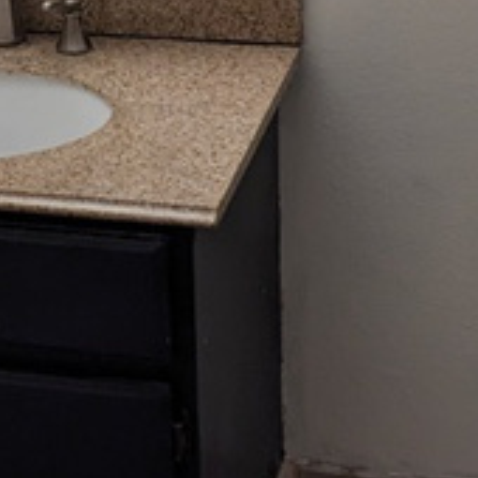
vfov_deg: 15.8
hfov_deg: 16.0
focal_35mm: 108
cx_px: 79
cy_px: -22
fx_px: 1687
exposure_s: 1/24
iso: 64
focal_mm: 4.38
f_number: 1.73
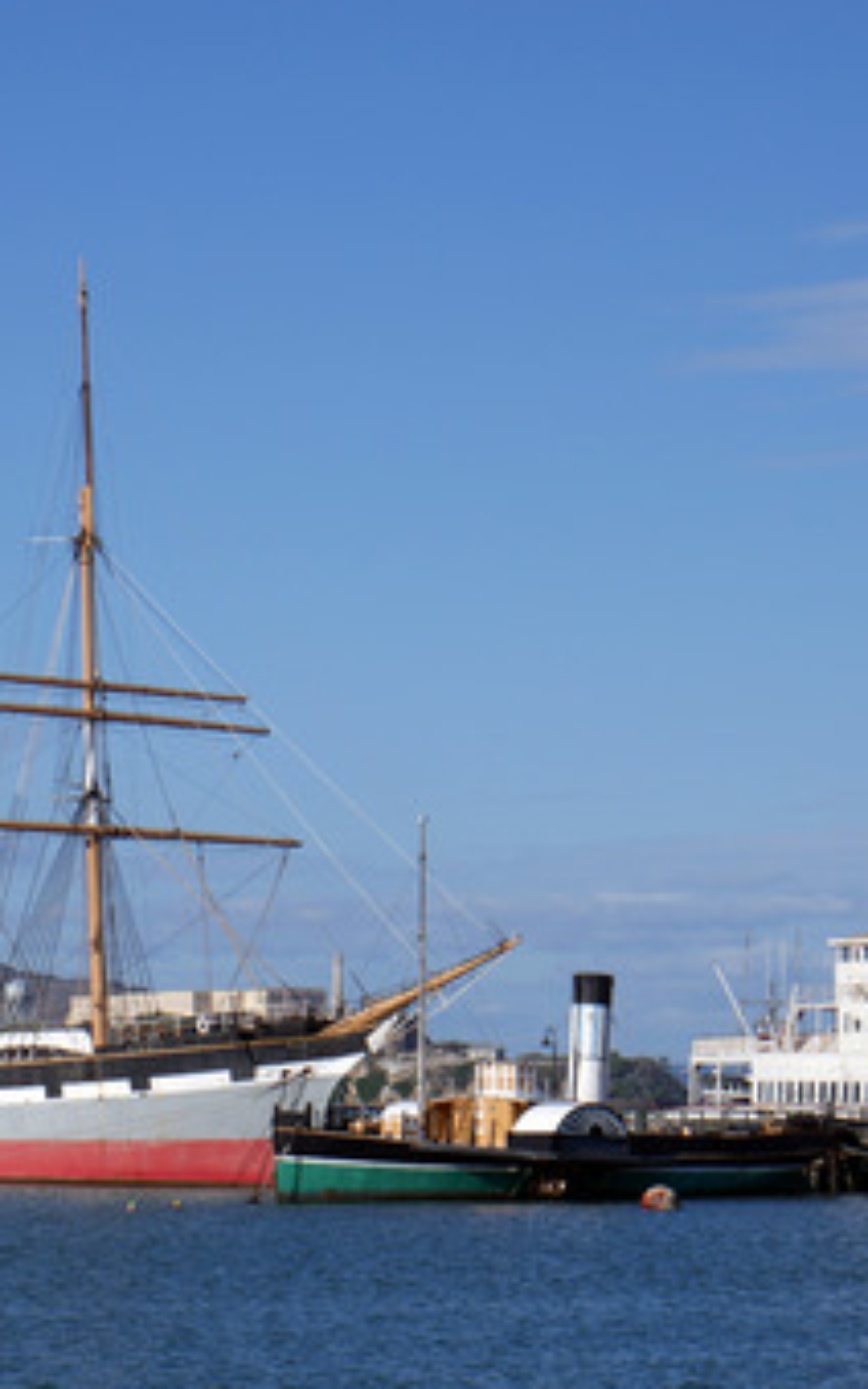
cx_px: -141
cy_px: 678
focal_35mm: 125
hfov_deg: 10.3
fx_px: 4729
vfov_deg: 16.7
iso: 200
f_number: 10
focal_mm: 40
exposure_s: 1/640
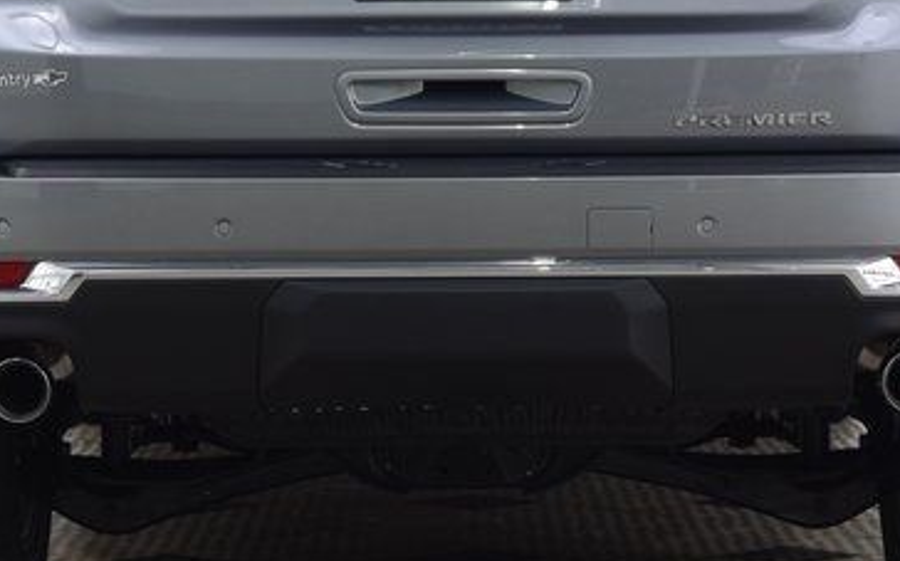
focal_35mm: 155
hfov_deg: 13.5
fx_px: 3799
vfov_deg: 8.4
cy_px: 53
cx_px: 467
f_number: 6.3
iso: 500
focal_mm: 36
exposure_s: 1/15
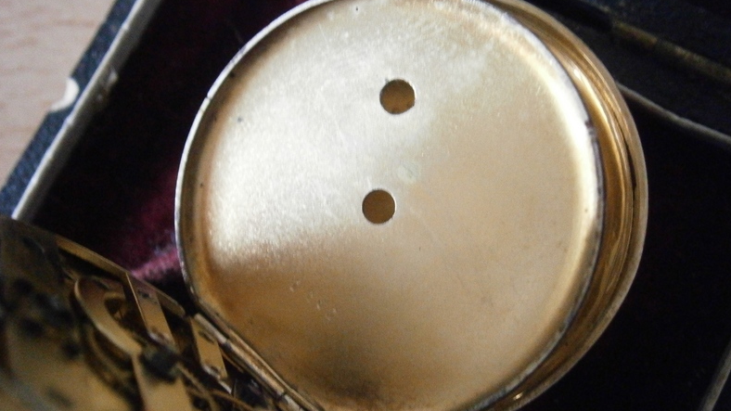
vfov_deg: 23.0
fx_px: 1008
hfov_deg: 39.9
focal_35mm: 52
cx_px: 370
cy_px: 214
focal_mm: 8.3
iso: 1000
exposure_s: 1/15
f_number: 3.4
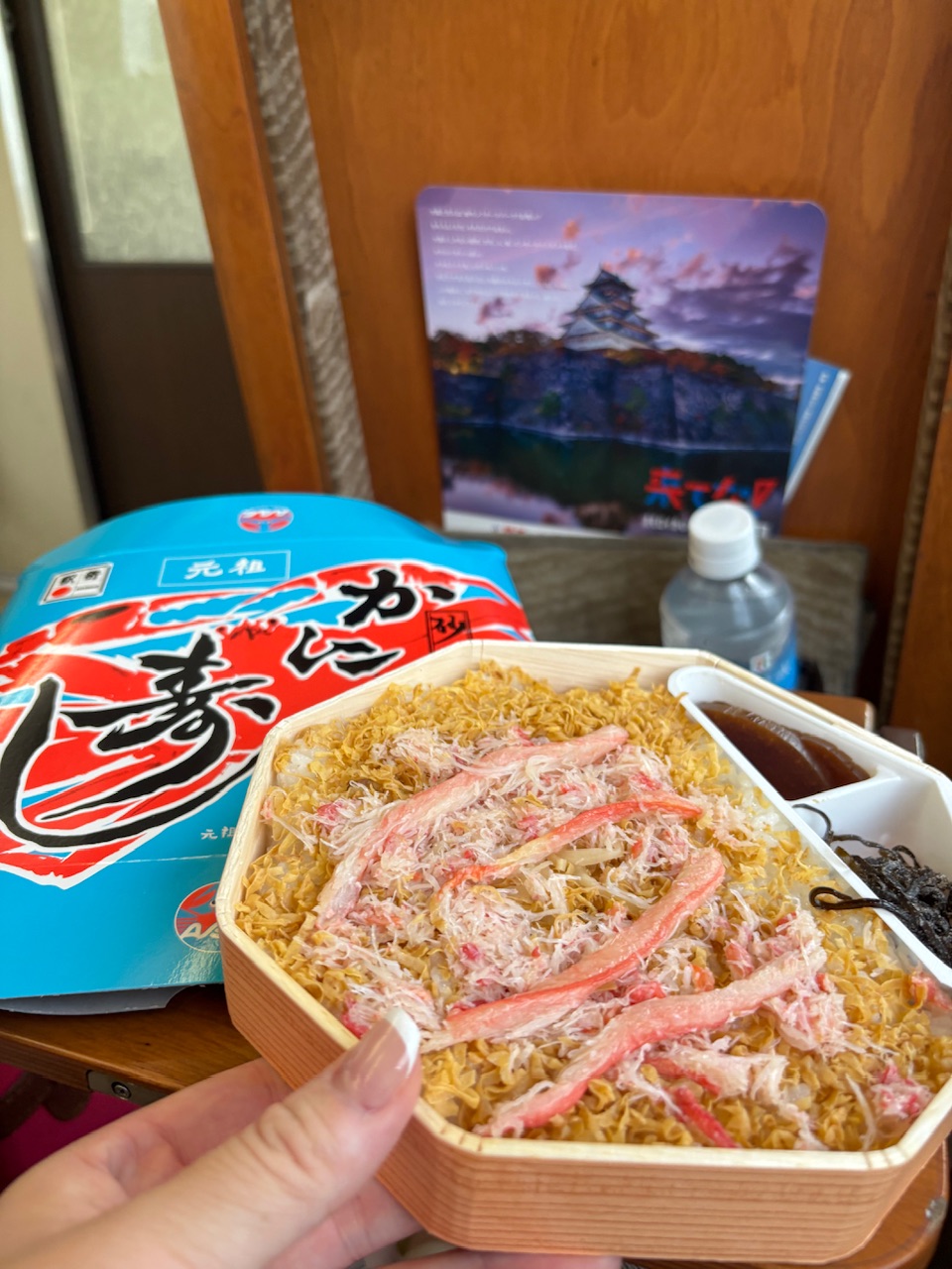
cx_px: 476
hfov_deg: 53.1
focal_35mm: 26
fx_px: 953
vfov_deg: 67.3
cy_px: 634
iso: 125
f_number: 1.6
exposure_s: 1/121
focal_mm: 5.96
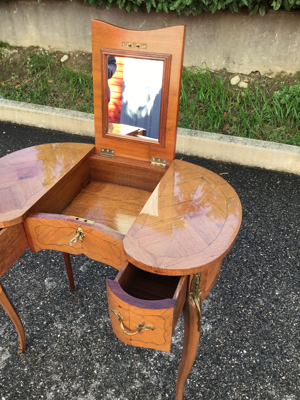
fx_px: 358
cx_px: 150
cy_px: 200
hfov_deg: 45.4
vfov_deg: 58.4
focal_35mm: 31
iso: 25
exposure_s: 1/106
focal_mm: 3.3
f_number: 2.4
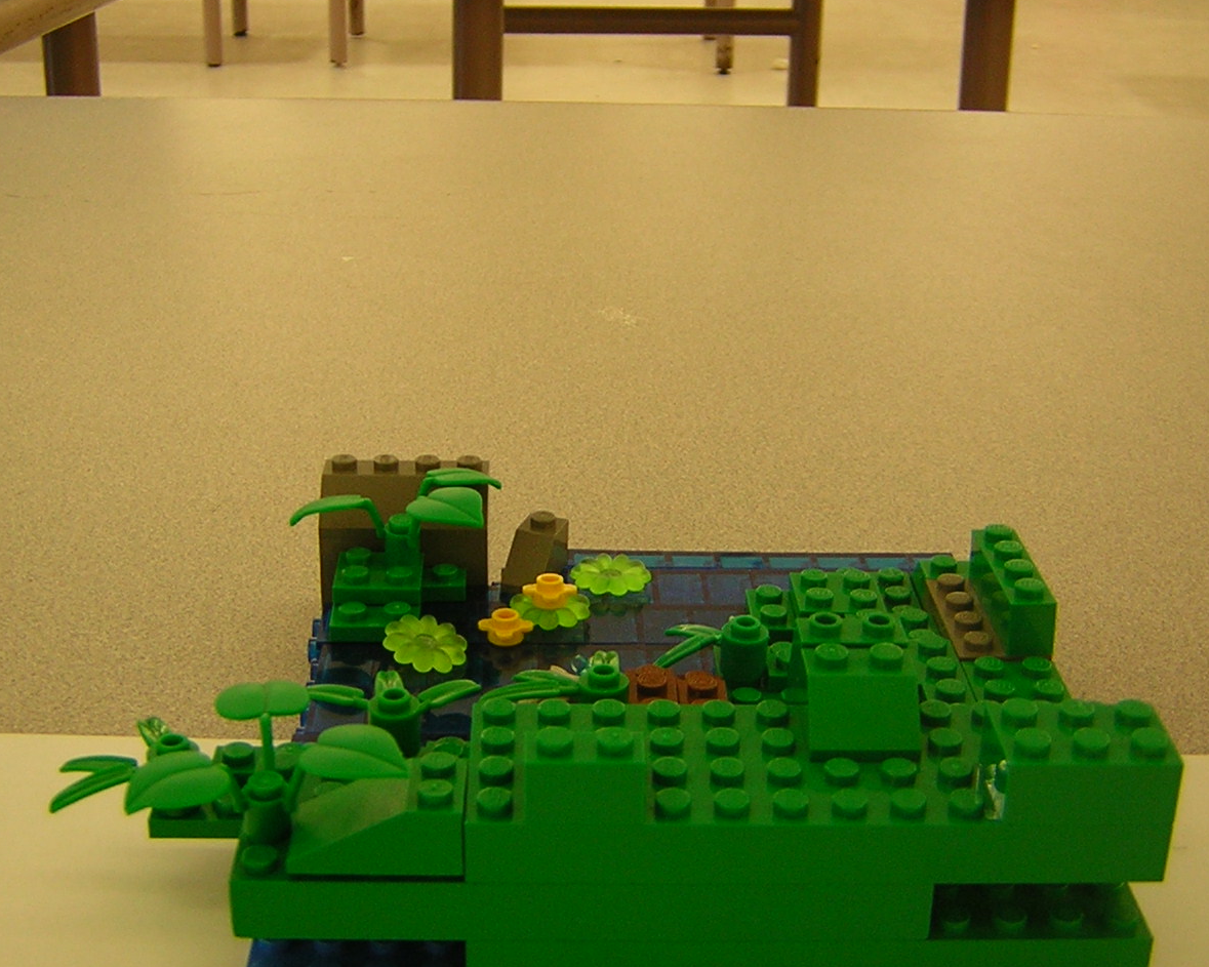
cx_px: 631
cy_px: 469
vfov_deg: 28.6
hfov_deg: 35.4
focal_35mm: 53
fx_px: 1896
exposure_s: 1/7.5
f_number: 2.7
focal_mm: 5.2
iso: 50
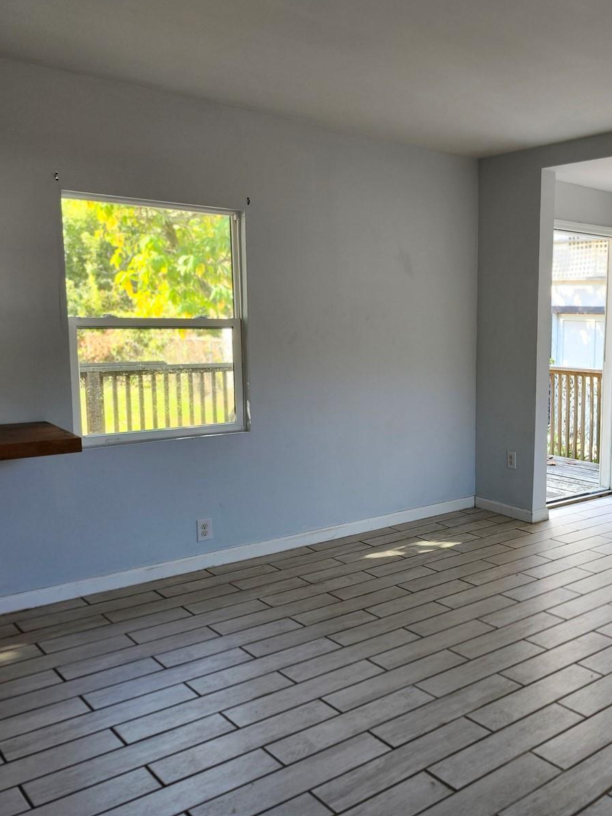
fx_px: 731
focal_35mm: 31
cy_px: 404
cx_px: 526
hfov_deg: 42.5
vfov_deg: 58.4
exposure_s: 1/120
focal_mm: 5.54
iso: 100
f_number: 1.8
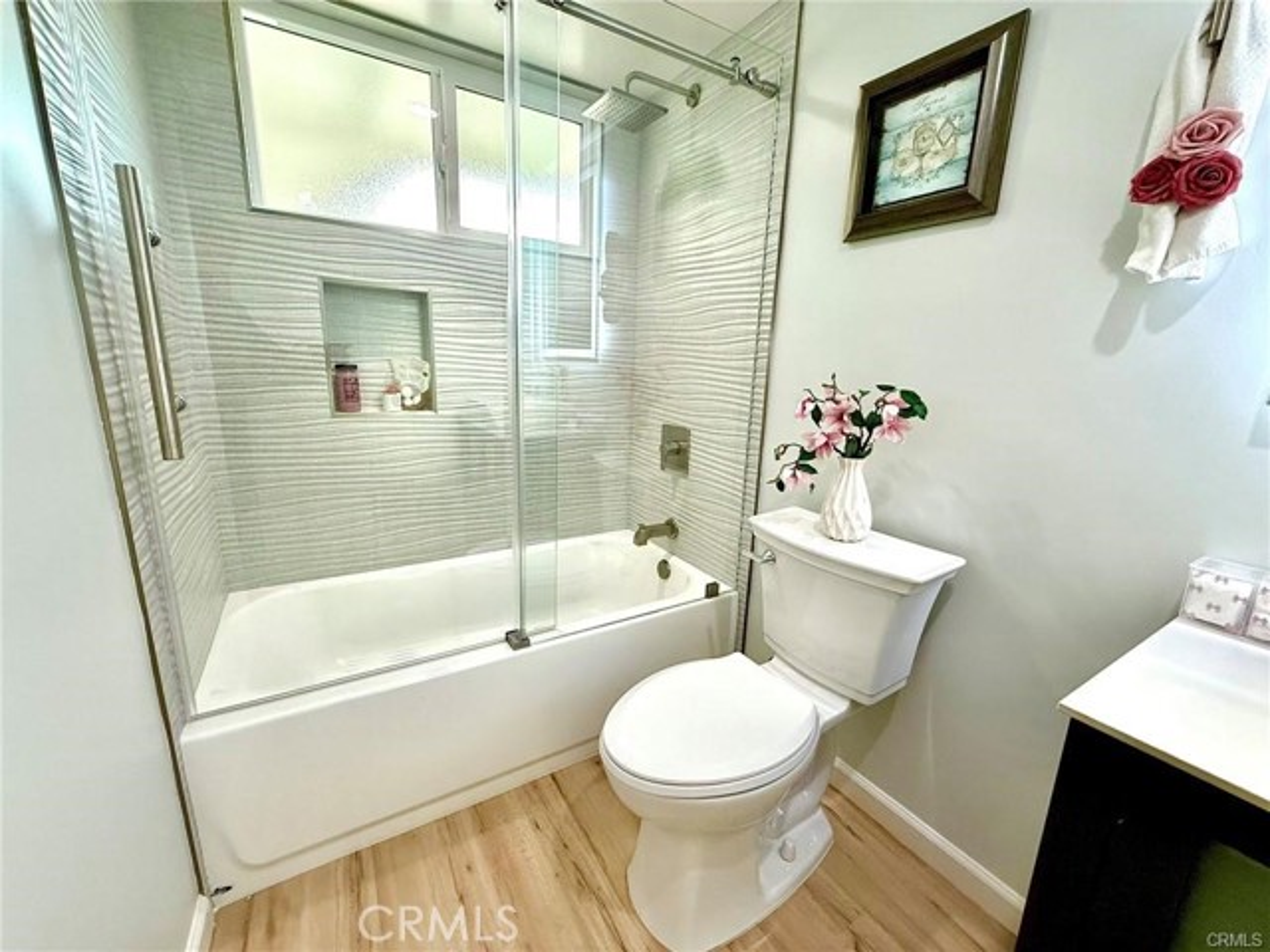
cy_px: 476
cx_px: 635
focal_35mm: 14
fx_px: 514
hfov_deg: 102.1
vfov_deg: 85.7
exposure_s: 1/120
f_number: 2.2
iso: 160
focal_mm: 2.22
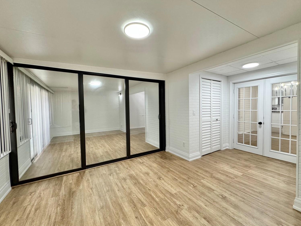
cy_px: 113
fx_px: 130
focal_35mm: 15
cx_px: 154
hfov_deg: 98.1
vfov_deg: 81.8
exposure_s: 1/120
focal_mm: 2.22
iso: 320
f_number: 2.2
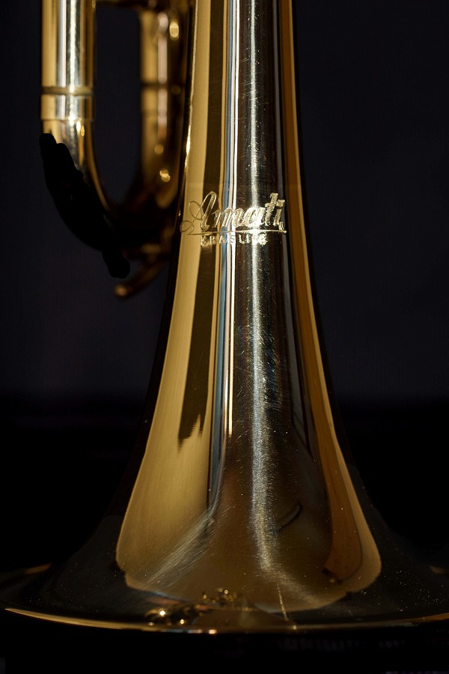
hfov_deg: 10.2
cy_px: 337
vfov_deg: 15.2
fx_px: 2525
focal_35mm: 135
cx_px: 224
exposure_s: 10
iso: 100
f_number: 5
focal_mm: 90
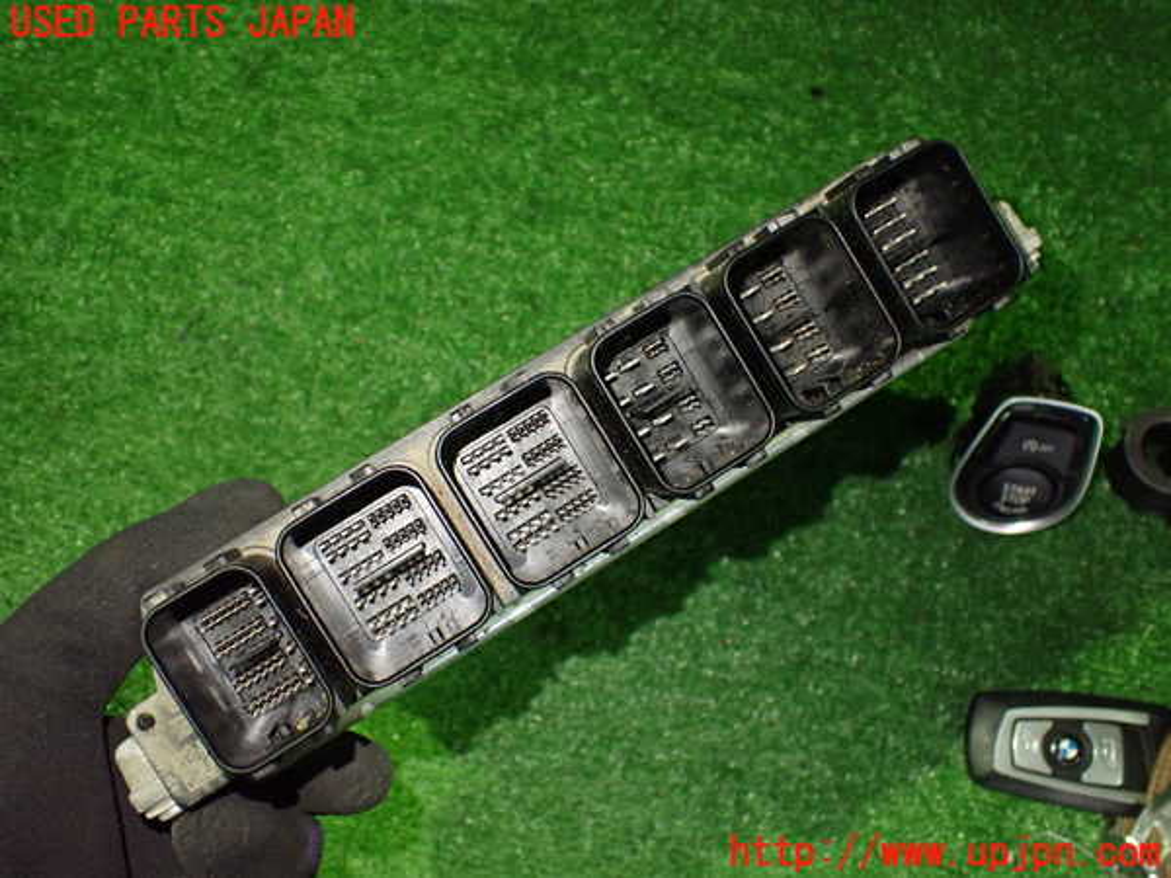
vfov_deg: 44.2
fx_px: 1083
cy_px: 439
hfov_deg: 56.8
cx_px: 586
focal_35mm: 32
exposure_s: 1/30
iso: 800
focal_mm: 5.79
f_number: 2.4
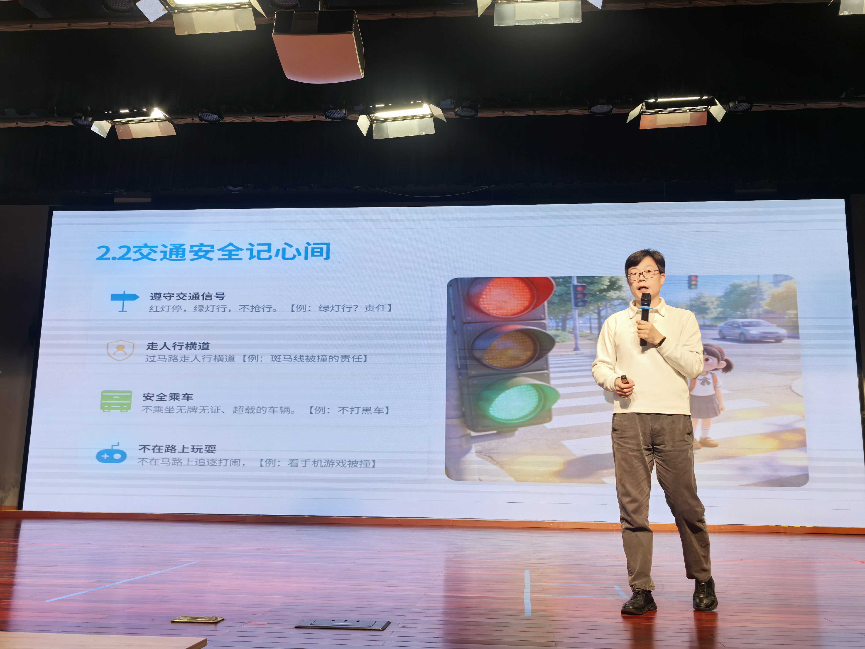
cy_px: 324
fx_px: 825
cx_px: 432
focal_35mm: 33
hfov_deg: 55.4
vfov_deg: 42.9
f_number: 2
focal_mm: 5.75
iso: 64
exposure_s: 1/100
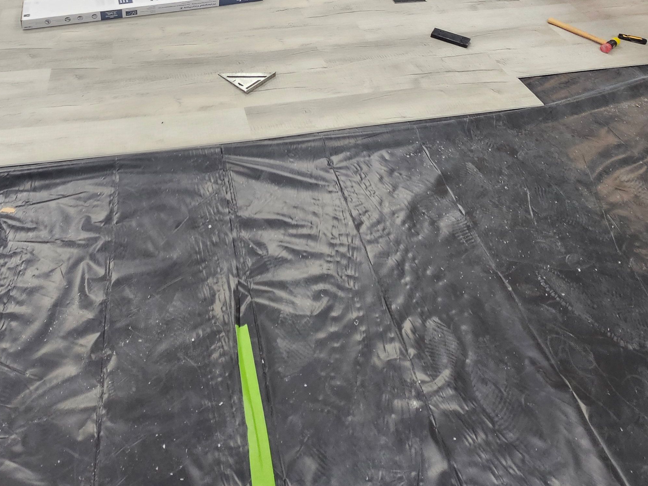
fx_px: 487
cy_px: 3
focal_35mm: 26
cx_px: 239
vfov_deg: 45.1
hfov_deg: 66.2
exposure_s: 1/60
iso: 160
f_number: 2.2
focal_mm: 2.2
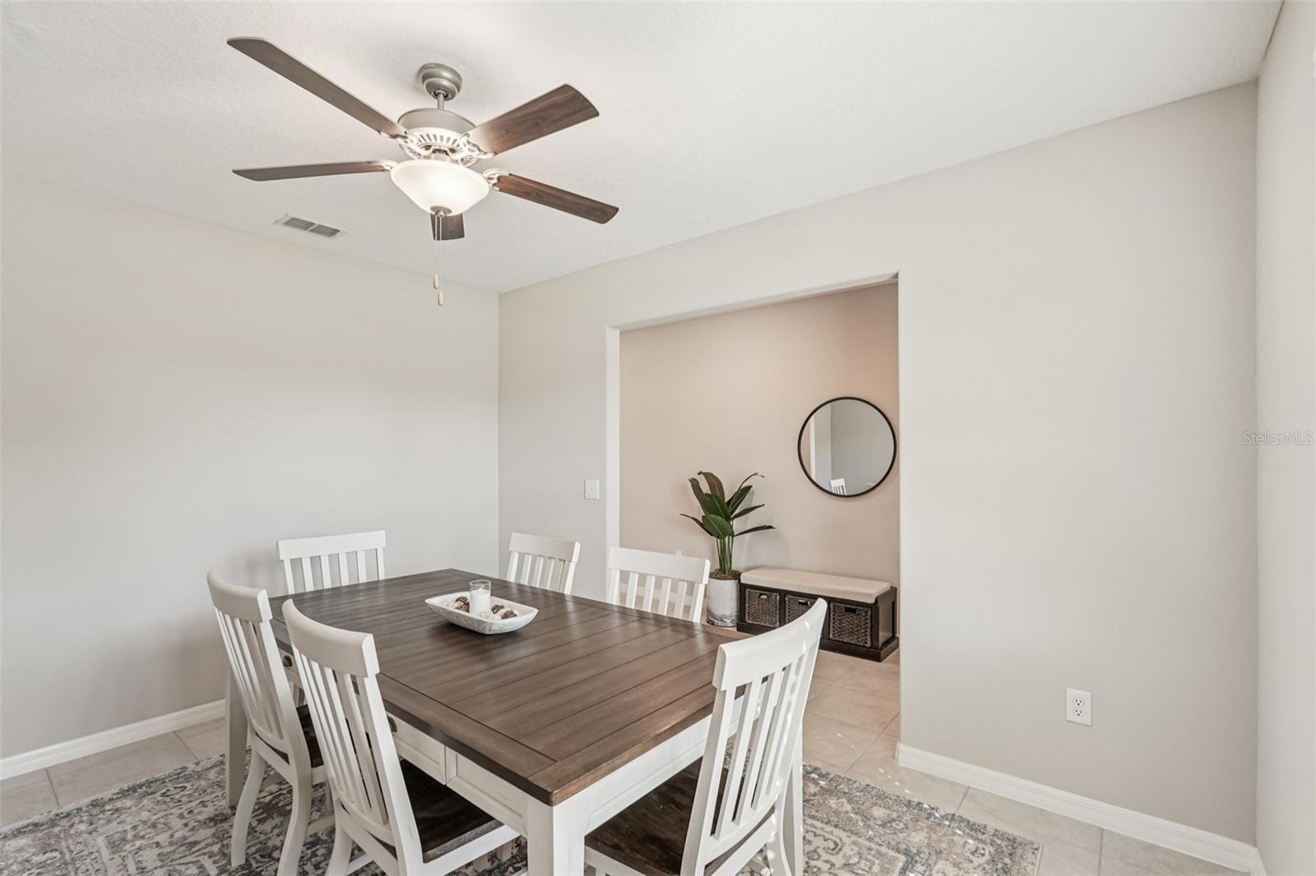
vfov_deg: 73.7
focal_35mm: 16
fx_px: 585
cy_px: 438
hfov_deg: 96.7
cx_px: 658
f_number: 8
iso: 400
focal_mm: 16
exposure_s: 1/25
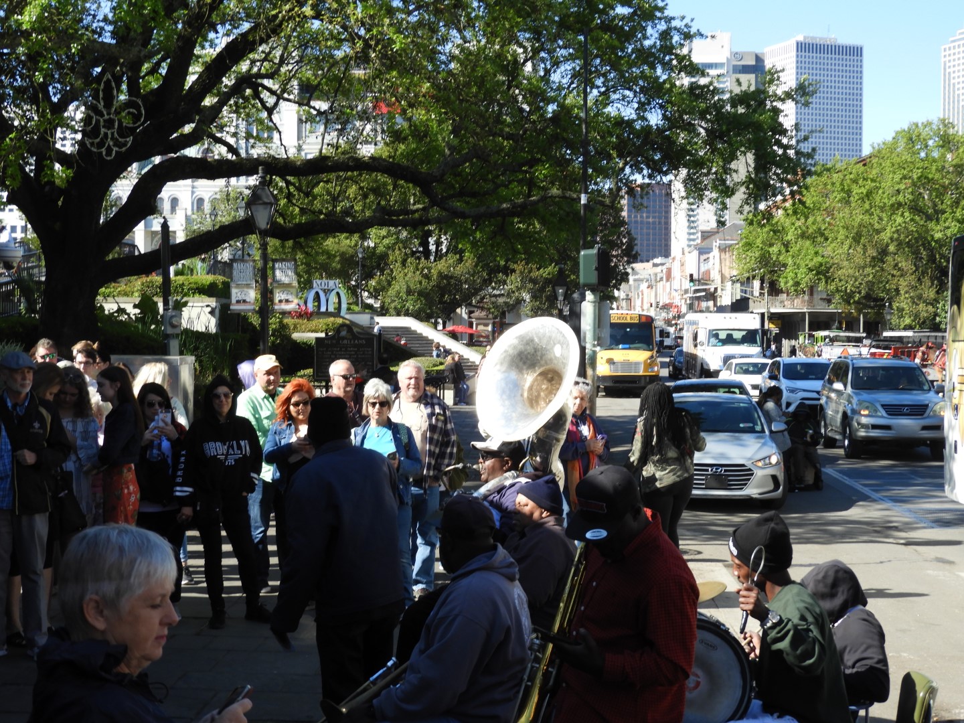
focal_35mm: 60
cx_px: 482
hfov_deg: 32.2
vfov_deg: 24.4
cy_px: 362
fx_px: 1671
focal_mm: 10.7
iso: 100
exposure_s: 1/320
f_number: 4.2
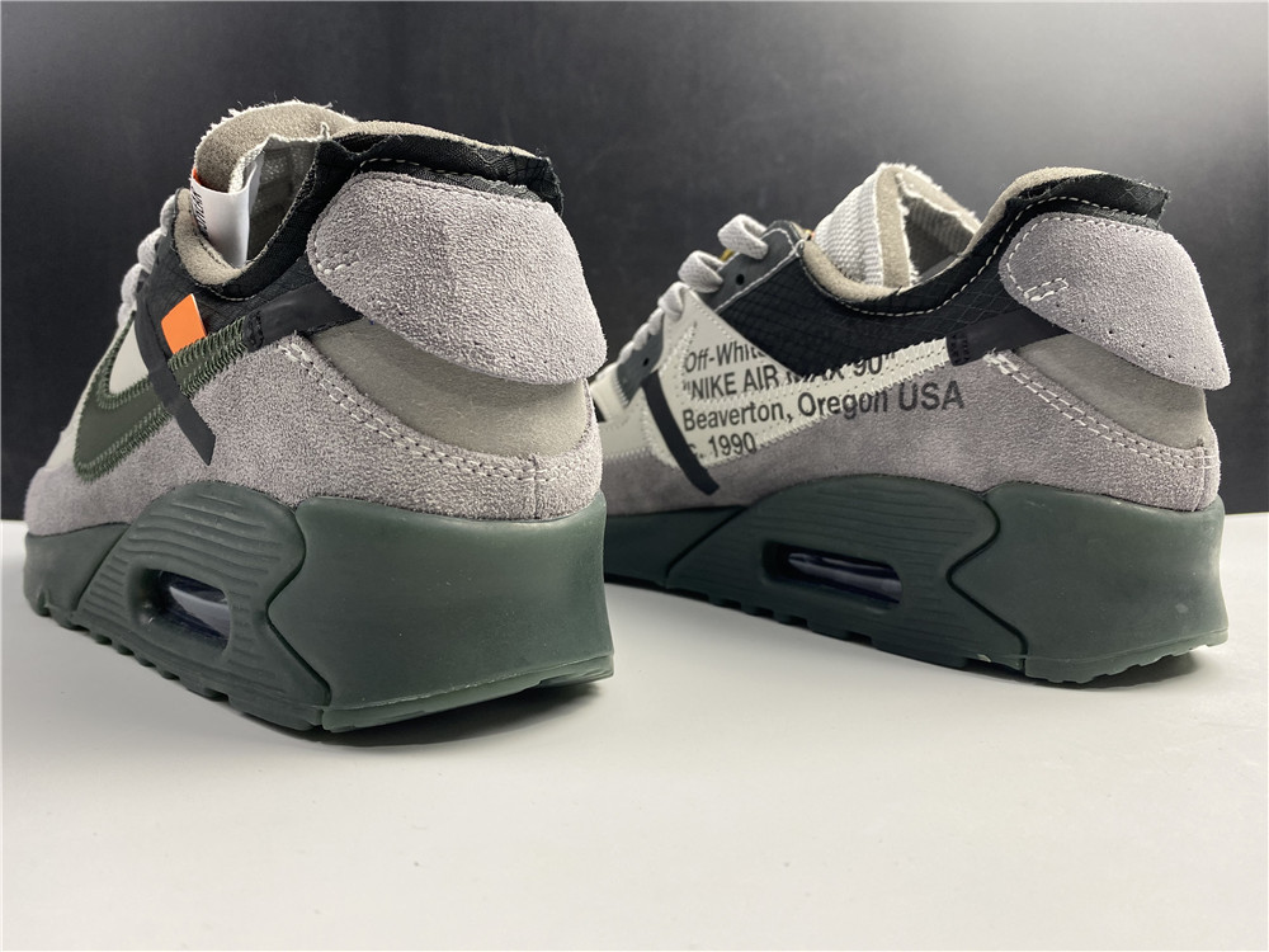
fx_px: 953
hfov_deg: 67.3
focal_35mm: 26
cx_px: 634
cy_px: 476
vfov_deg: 53.1
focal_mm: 4.25
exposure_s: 1/100
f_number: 1.8
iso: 64
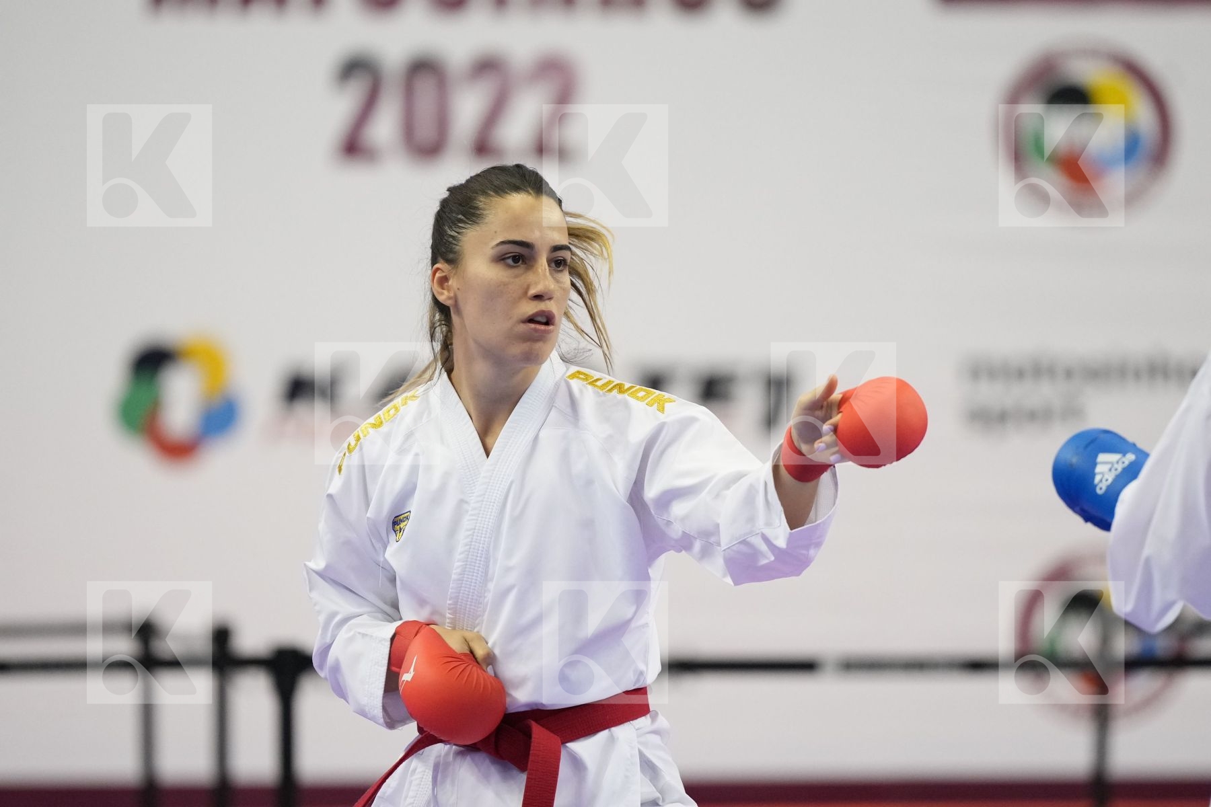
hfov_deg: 6.9
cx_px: 606
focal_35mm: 300
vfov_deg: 4.6
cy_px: 404
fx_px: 10091
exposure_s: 1/1000
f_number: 2.8
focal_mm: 200
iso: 3200
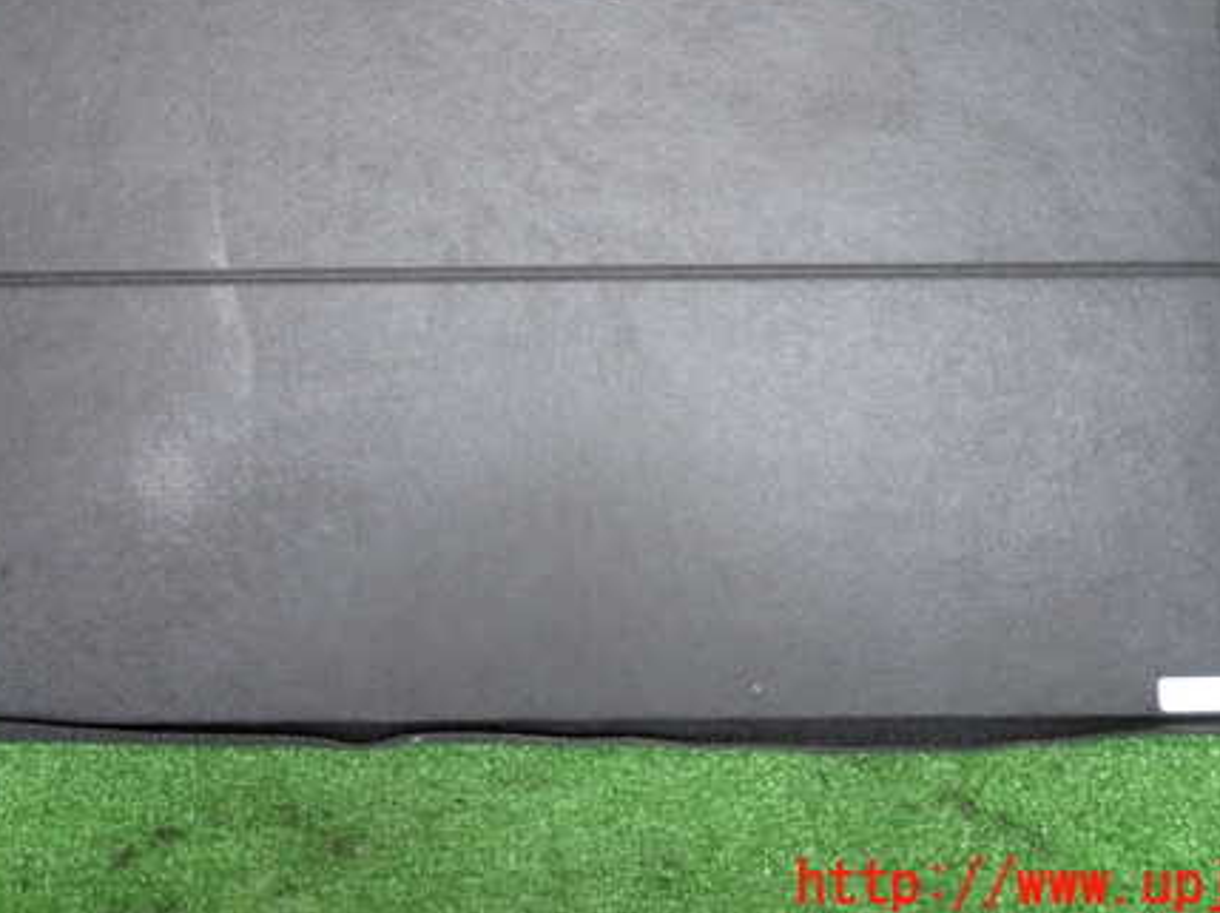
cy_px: 282
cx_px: 586
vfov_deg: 40.0
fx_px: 1232
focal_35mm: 35
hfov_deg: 52.7
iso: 200
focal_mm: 4.5
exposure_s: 1/40
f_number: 2
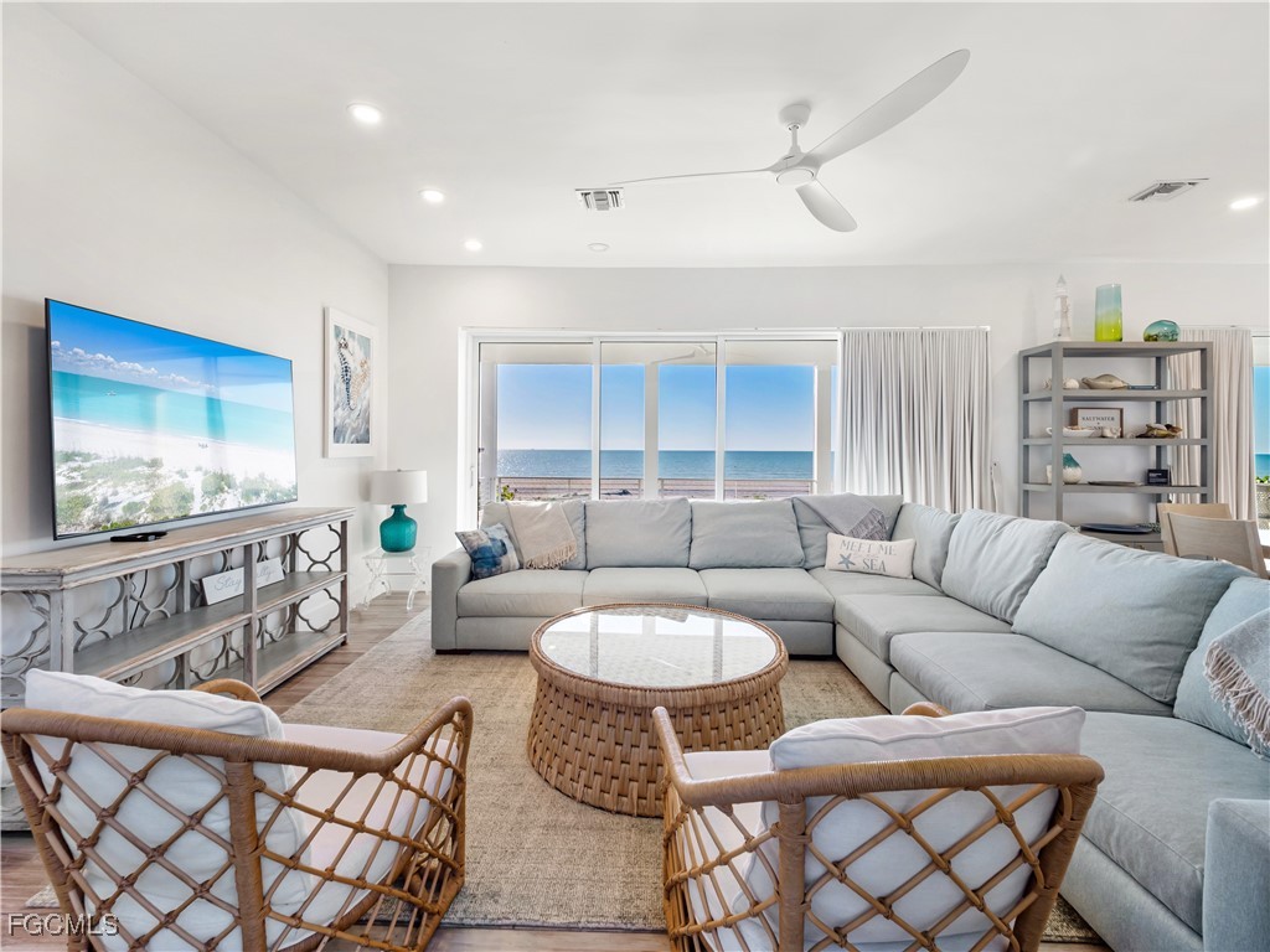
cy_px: 476
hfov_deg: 102.1
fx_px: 514
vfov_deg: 85.7
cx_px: 635
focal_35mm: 14
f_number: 7.1
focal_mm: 7
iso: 200
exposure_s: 1/20
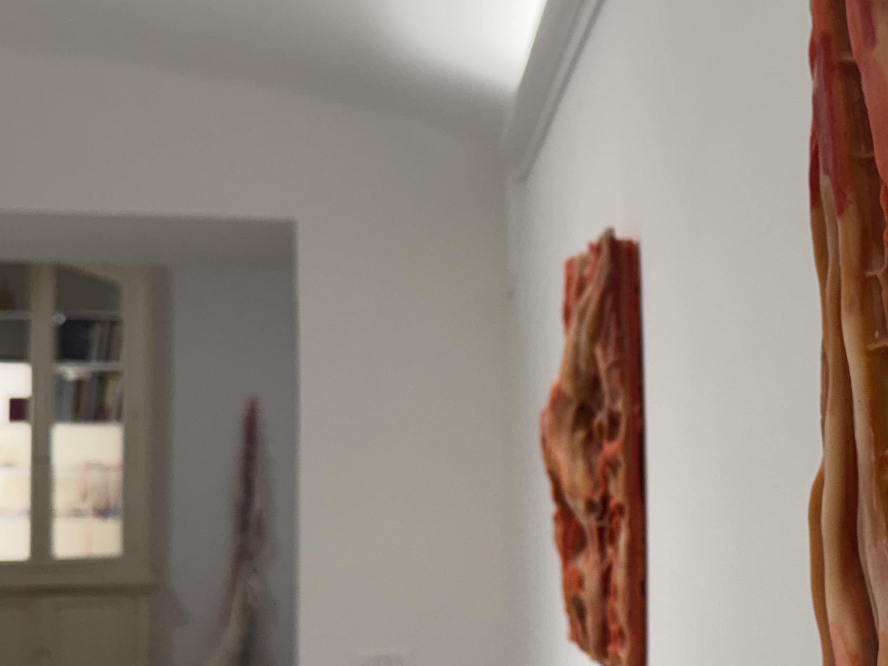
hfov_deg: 32.3
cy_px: 425
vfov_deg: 25.6
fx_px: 1462
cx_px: 776
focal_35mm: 57
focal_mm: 6.76
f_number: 1.78
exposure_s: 1/125
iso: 100
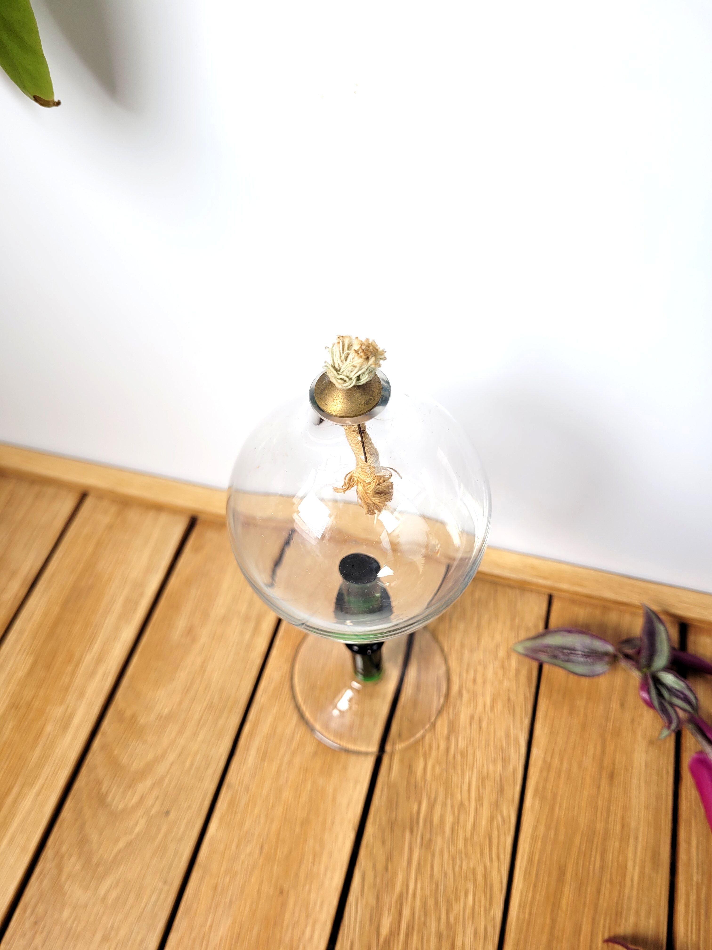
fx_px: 713
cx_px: 356
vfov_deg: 67.3
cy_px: 475
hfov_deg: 53.1
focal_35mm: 26
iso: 40
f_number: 1.8
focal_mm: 5.4
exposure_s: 1/666
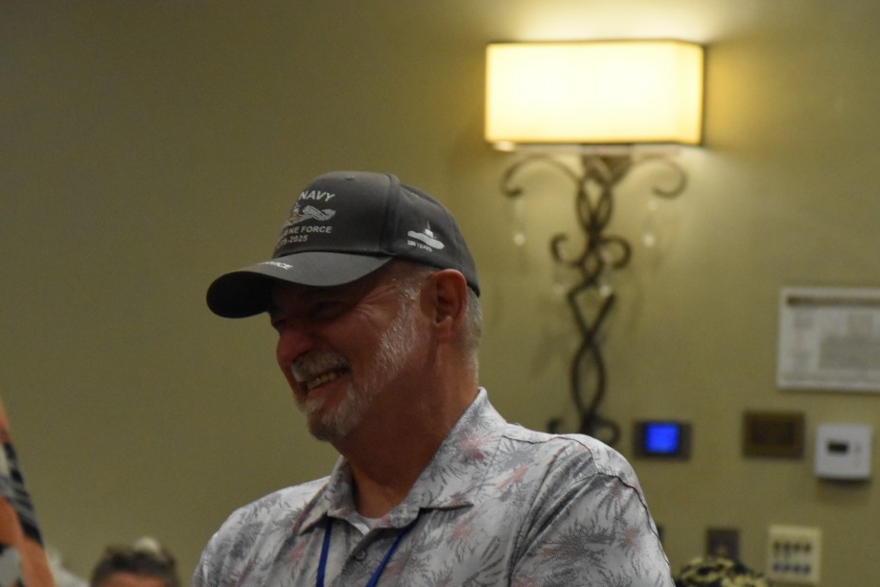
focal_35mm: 198
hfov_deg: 10.4
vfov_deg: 6.9
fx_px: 4831
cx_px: 426
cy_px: 326
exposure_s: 1/125
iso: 5600
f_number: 5.6
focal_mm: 105
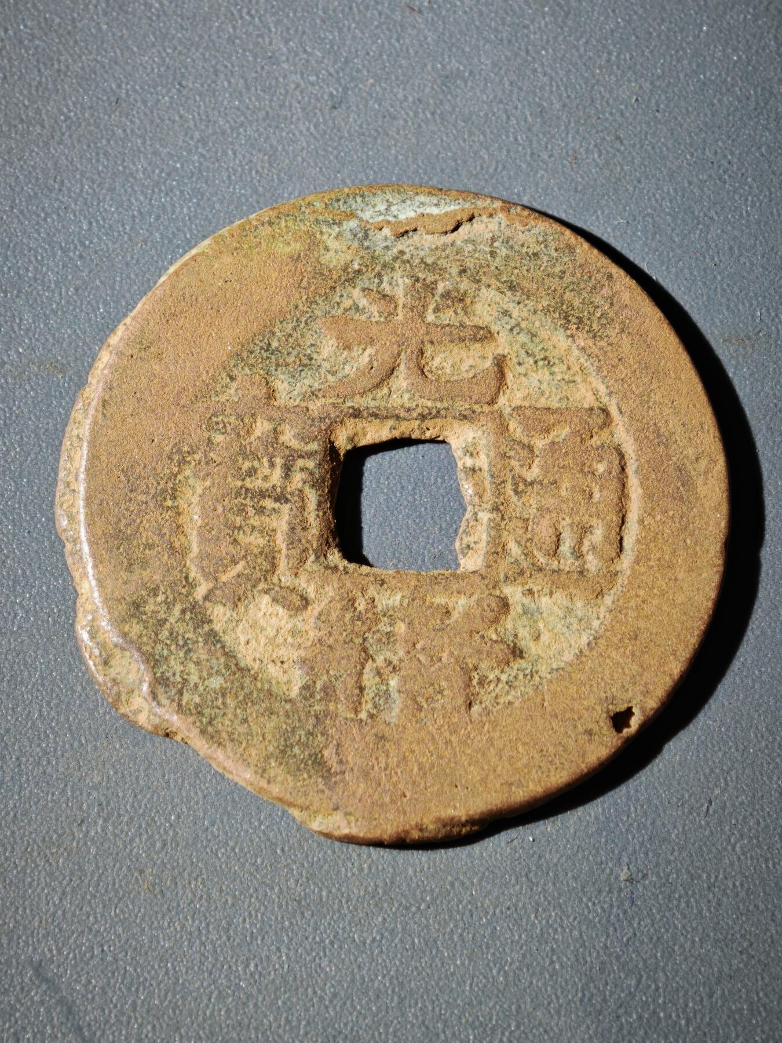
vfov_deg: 17.6
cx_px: 391
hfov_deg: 13.2
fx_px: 3374
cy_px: 522
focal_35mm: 112
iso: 320
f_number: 2
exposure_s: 1/100
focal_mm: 9
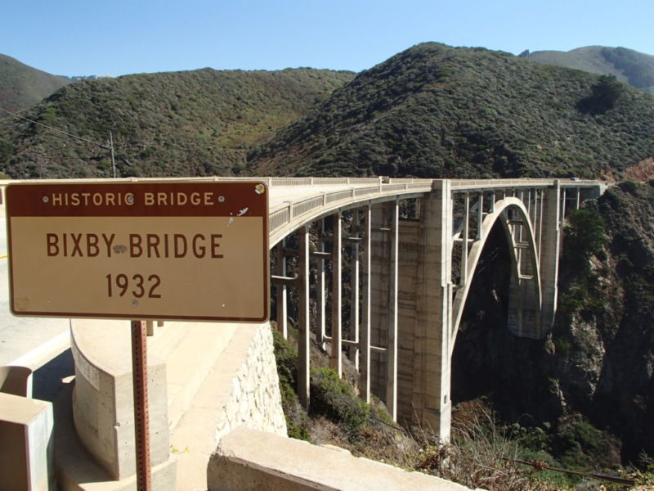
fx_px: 567
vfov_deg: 46.8
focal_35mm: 30
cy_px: 246
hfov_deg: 60.0
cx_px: 327
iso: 100
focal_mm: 5.4
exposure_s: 1/640
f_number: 4.1
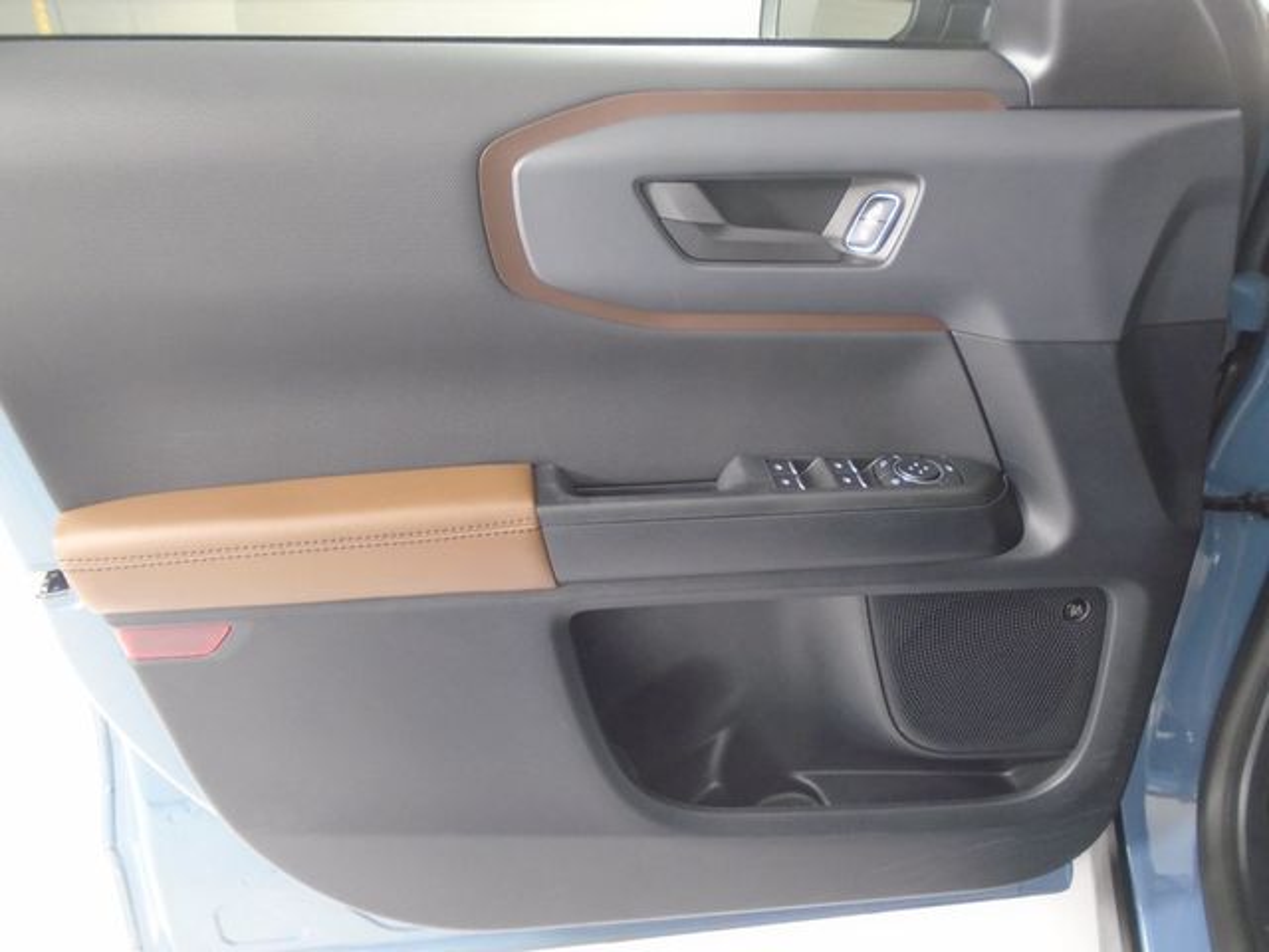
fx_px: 953
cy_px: 476
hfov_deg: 67.3
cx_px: 634
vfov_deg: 53.1
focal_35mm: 26
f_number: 3.2
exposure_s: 1/30
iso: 250
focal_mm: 4.6
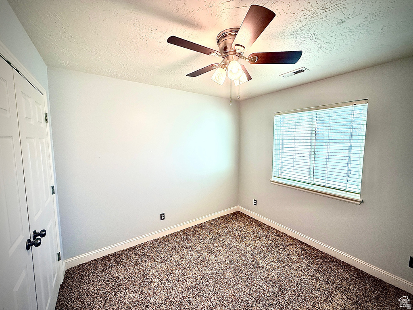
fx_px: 167
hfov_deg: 102.1
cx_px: 206
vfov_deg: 85.7
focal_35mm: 14
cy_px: 155
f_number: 2.2
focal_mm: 2.22
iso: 125
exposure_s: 1/120
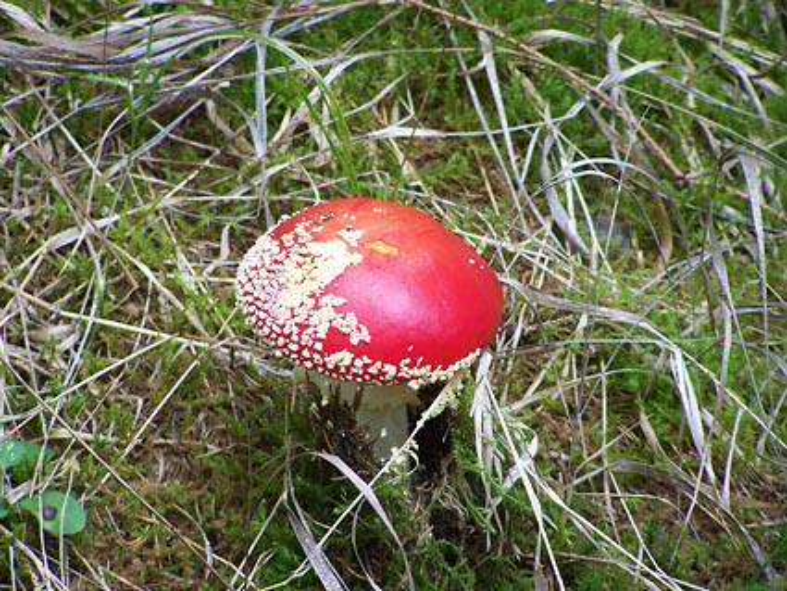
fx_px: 6550
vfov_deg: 5.2
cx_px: 394
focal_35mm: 288
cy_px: 296
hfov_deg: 6.9
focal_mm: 47.7
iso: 160
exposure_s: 1/50
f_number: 3.4
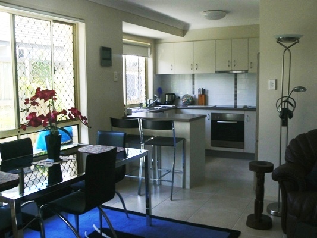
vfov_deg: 39.7
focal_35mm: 36
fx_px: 330
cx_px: 158
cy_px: 119
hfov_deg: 51.3
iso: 80
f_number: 4
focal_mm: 6
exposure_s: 1/60
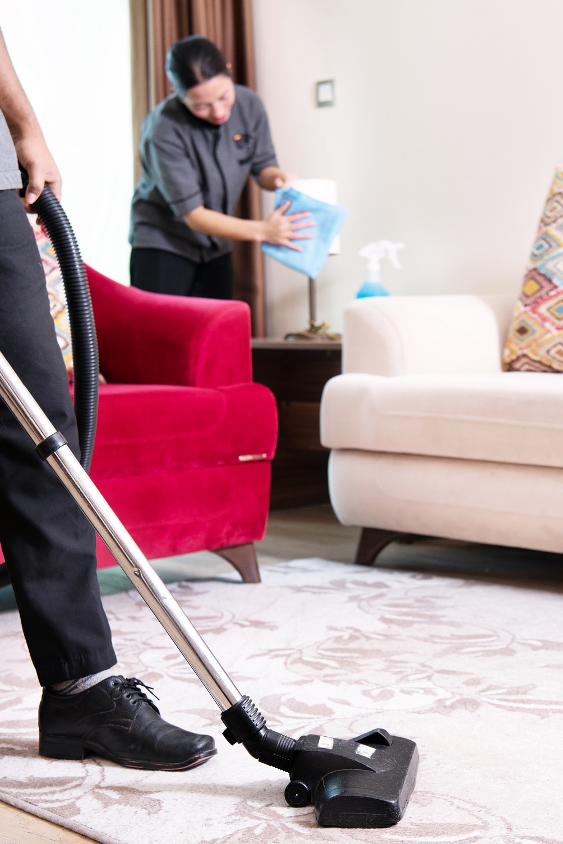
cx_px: 282
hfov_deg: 28.1
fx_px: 1125
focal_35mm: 48
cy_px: 422
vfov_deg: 41.1
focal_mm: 48
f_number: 5
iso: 320
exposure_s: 1/100
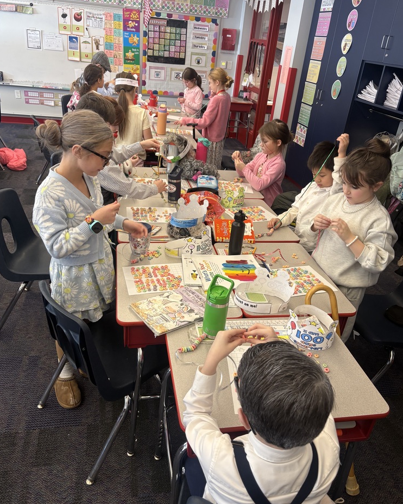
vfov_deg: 62.2
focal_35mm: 28
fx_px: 418
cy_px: 254
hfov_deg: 51.5
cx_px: 203
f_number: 1.6
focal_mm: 5.96
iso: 100
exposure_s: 1/60
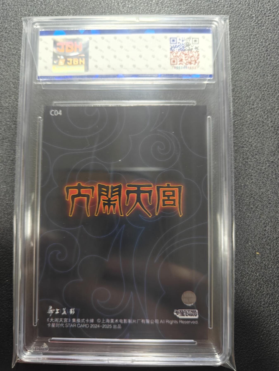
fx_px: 258
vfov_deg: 71.6
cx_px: 140
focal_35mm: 24
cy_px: 186
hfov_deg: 56.8
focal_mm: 5.59
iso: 160
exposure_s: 1/37
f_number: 1.8
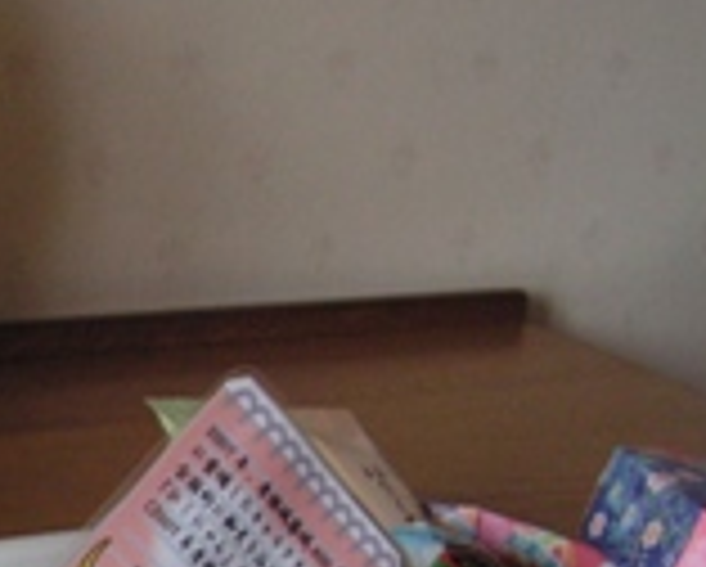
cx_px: -180
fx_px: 2092
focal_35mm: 100
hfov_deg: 18.0
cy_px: 670
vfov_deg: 14.9
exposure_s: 1/6
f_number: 3.2
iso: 160
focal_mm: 6
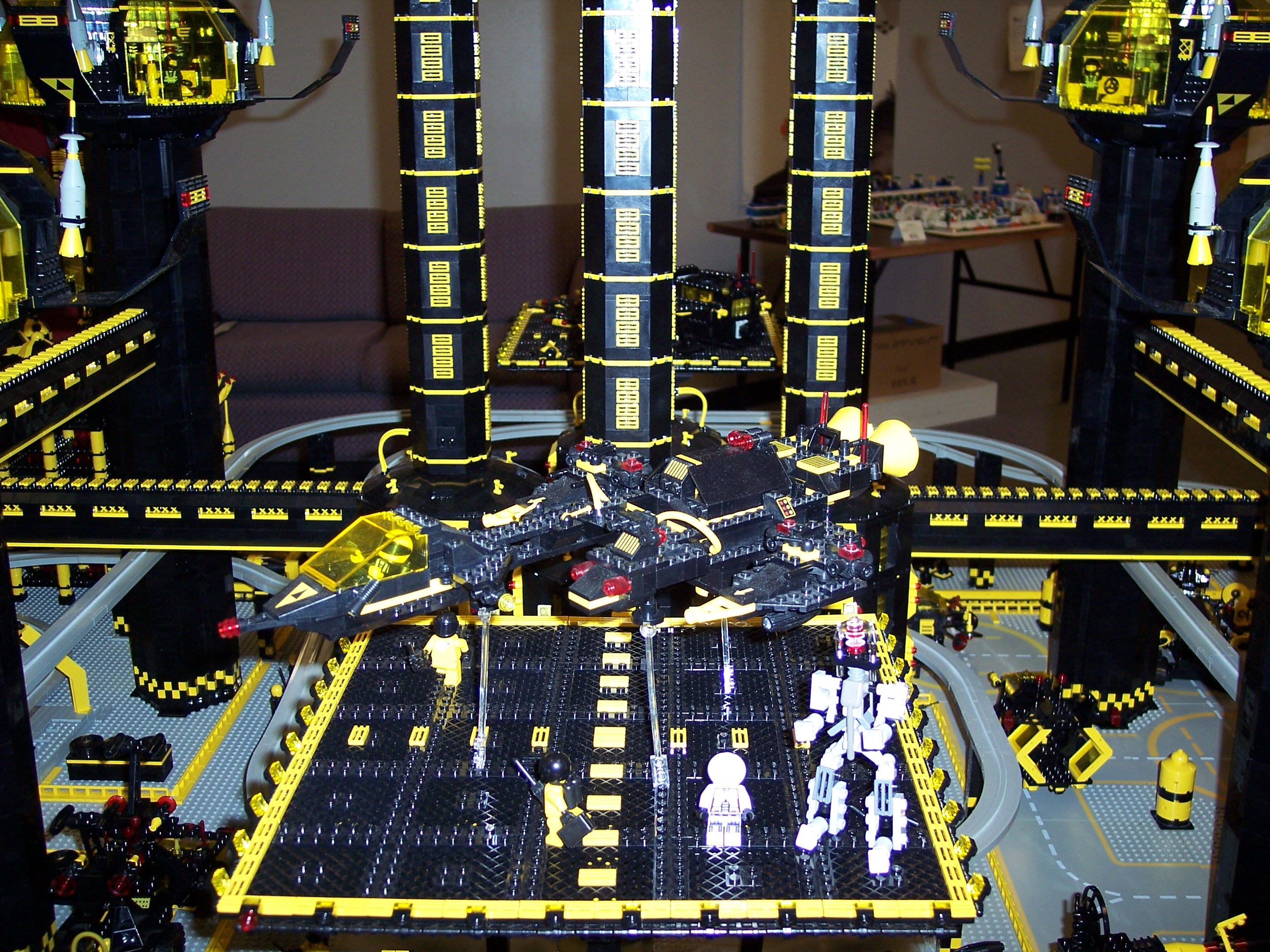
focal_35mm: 39
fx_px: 1431
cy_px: 476
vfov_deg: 36.8
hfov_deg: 47.9
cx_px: 635
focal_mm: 8
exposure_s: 1/60
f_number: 2.8
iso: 100
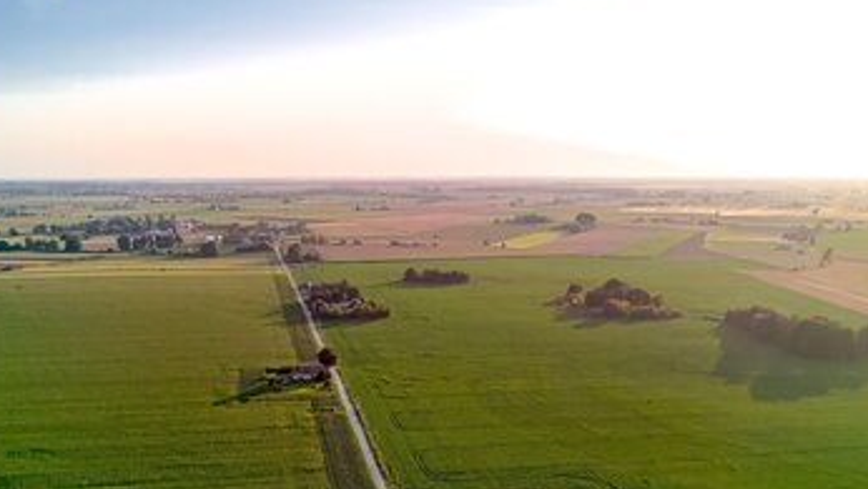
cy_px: 394
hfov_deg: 58.0
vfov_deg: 33.6
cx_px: 409
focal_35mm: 34
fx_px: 783
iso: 110
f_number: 1.7
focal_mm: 6.72
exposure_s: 1/2000
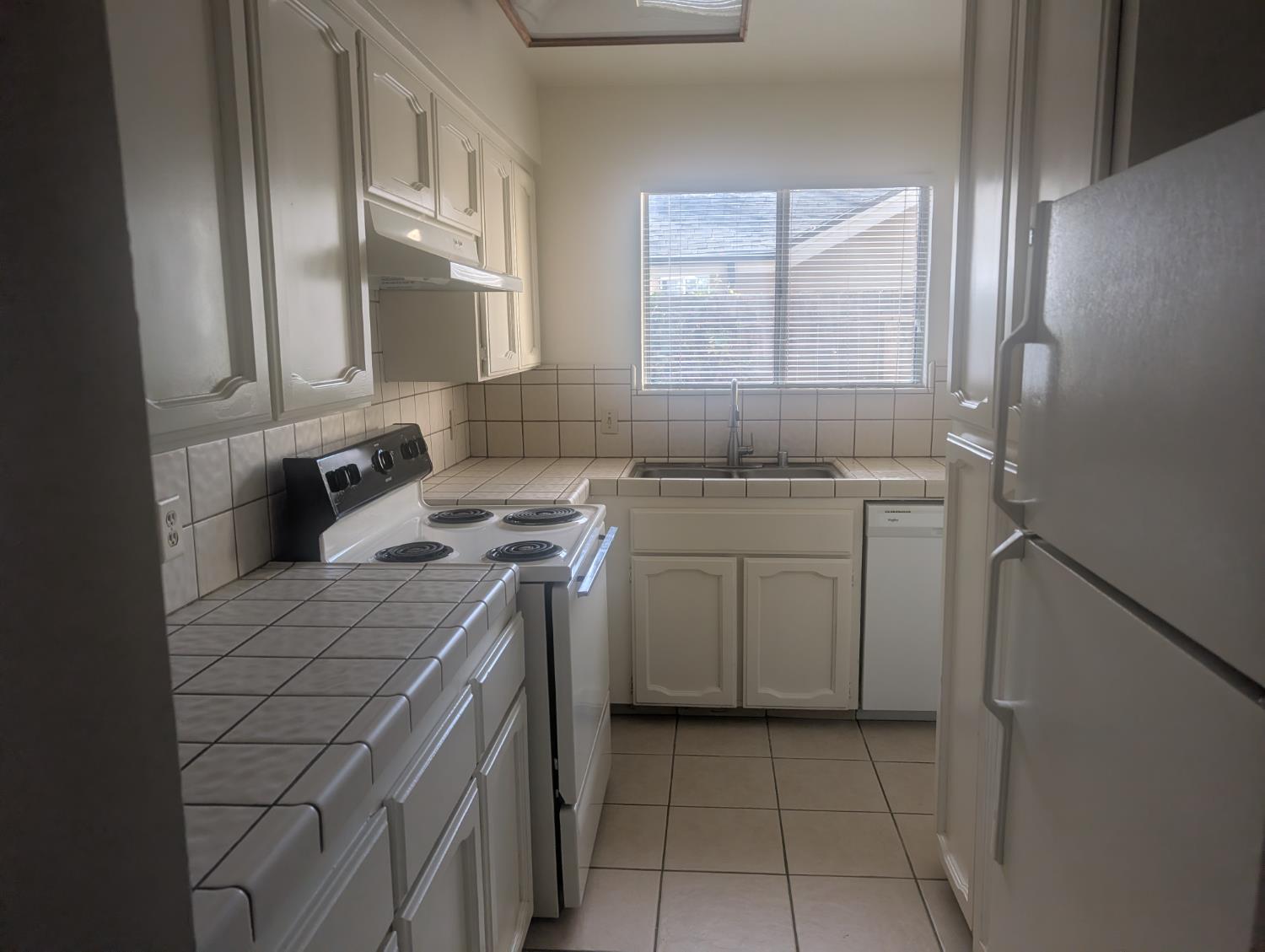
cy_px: 476
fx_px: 878
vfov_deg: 56.9
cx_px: 632
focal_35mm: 24
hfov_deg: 71.5
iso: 23
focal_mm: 6.9
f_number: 1.68
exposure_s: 1/604
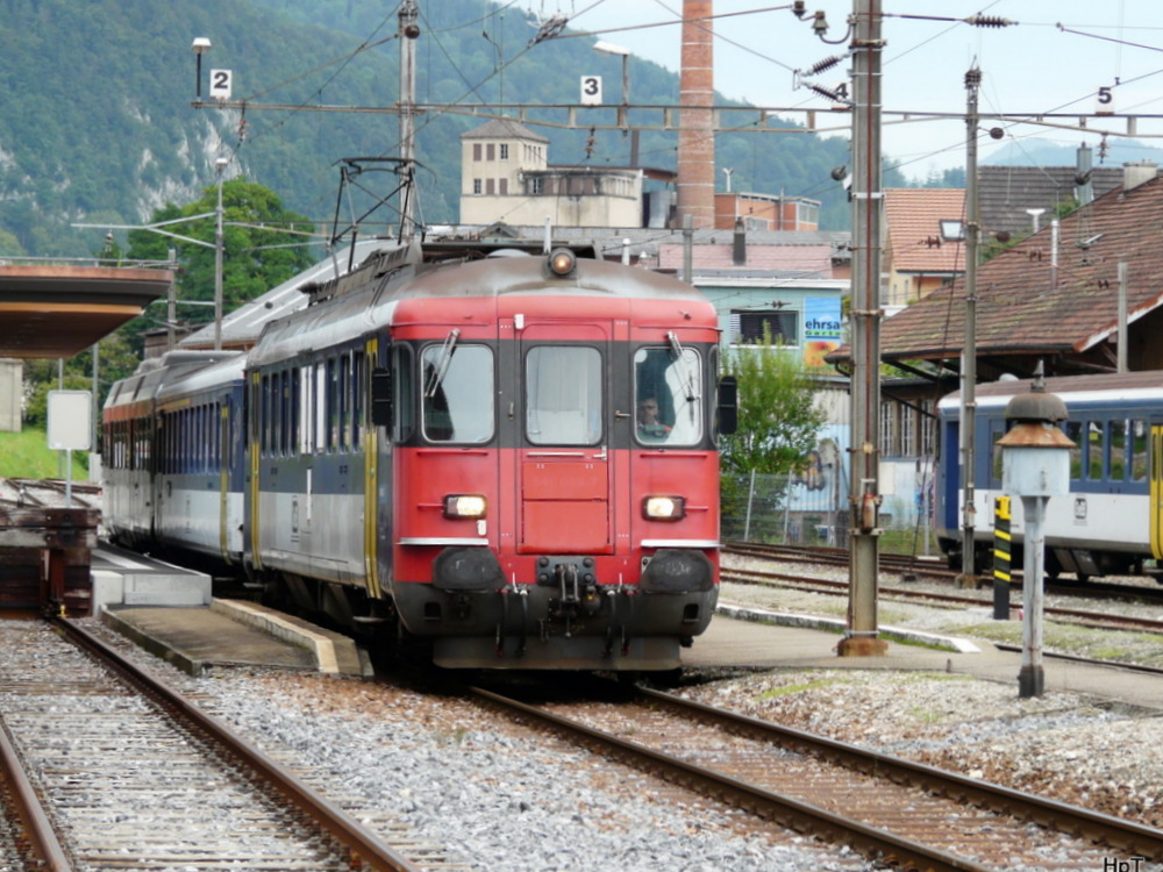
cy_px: 436
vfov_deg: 9.1
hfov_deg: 12.0
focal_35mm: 164
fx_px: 5510
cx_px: 582
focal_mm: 27
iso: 100
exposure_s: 1/250
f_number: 4.5
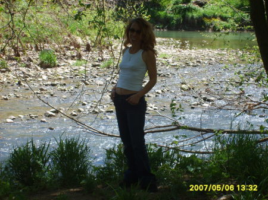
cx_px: 134
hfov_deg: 18.7
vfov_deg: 14.1
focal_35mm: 105
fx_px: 812
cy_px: 100
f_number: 4.9
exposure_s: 1/180
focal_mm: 17.4
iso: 50
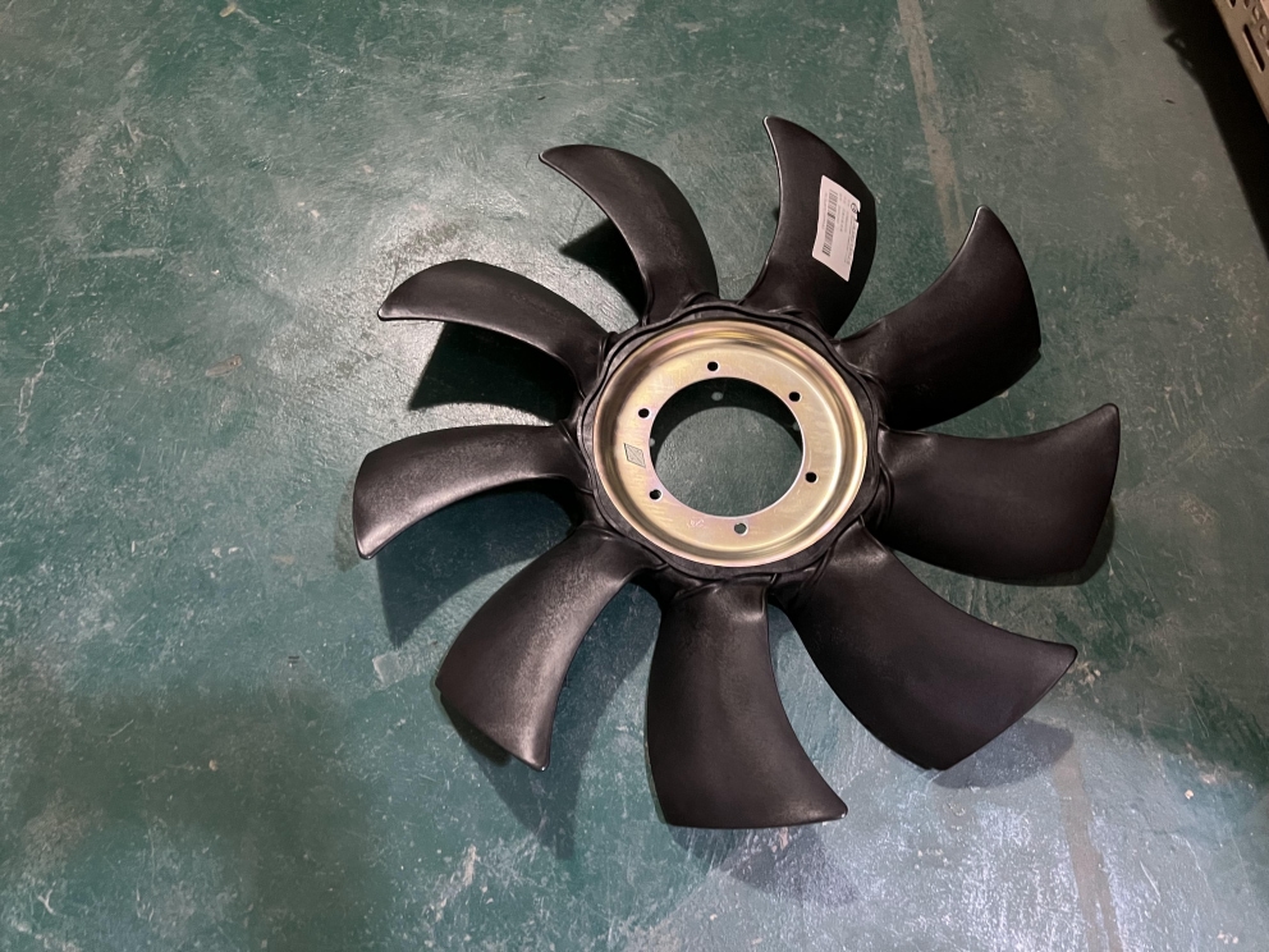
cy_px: 476
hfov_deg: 67.3
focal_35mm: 26
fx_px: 953
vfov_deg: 53.1
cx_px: 634
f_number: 1.5
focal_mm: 5.7
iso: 640
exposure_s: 1/36
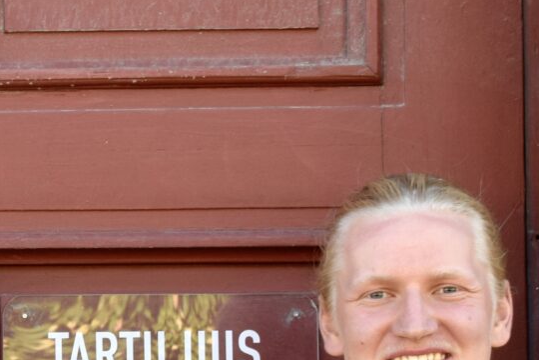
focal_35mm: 155
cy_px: 522
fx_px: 2317
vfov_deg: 8.7
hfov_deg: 12.5
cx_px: -306
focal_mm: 29
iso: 400
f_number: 7.1
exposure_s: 1/200
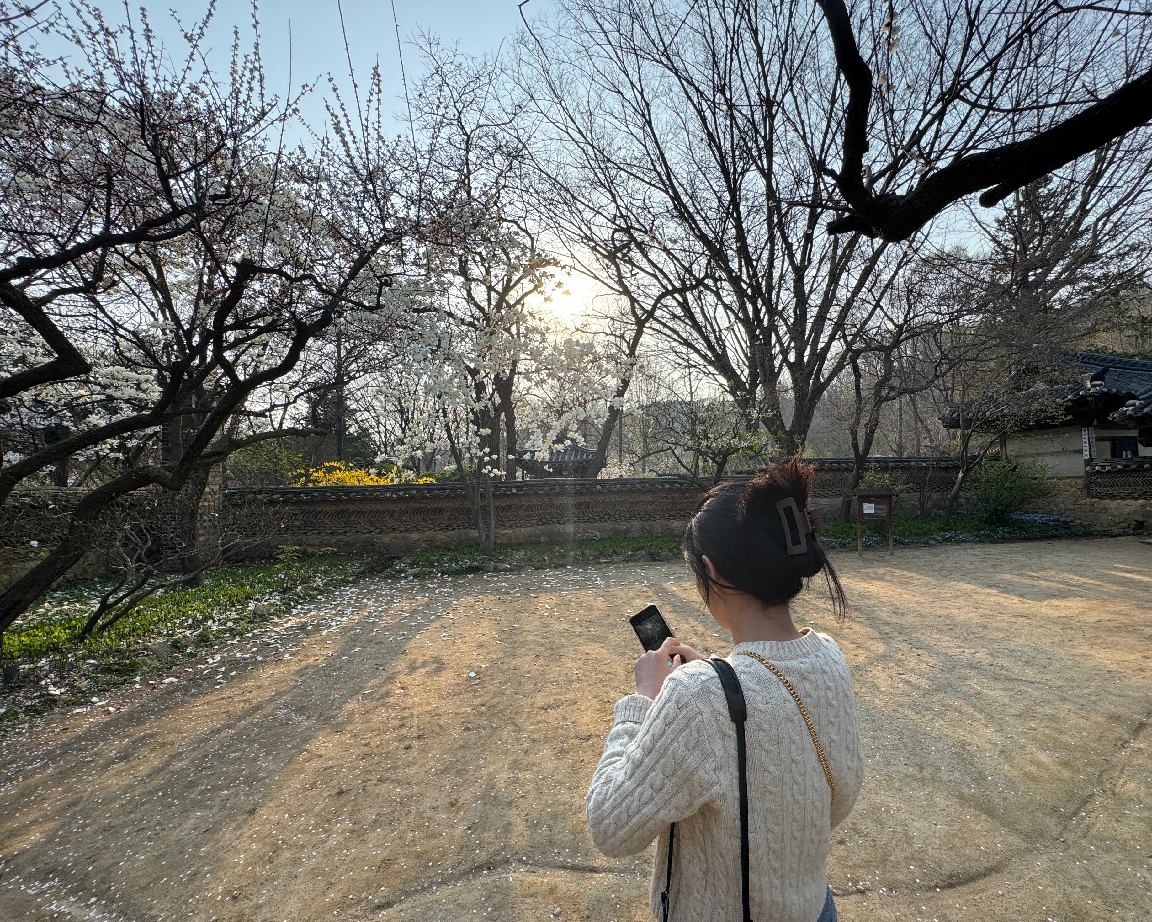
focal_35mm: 15
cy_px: 473
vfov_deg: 84.0
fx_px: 511
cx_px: 632
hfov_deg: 96.5
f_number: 2.2
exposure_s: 1/669
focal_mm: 2.22
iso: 40
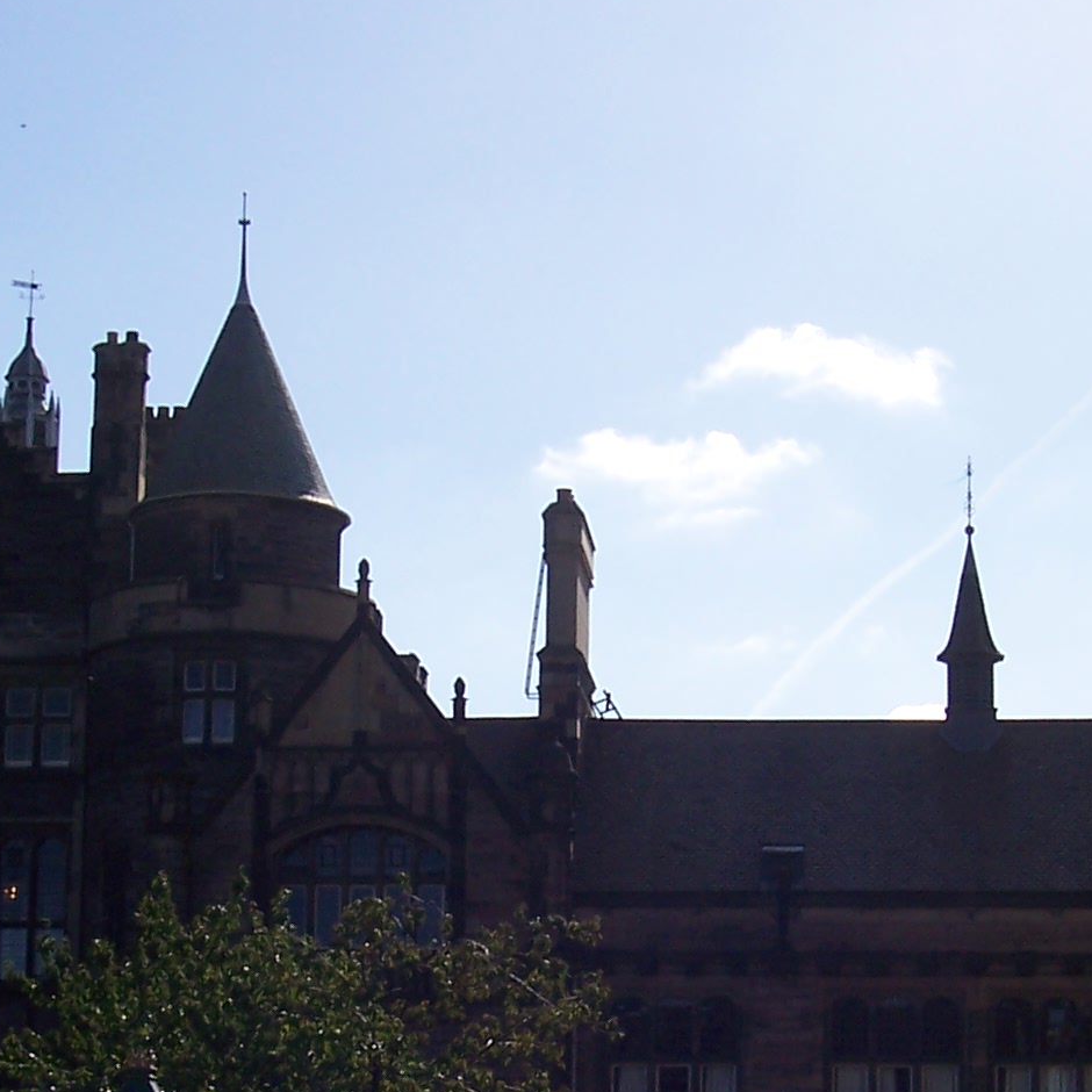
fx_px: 3248
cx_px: 576
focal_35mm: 91
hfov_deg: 19.1
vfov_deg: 18.8
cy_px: 950
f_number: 5.6
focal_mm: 7
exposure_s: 1/750
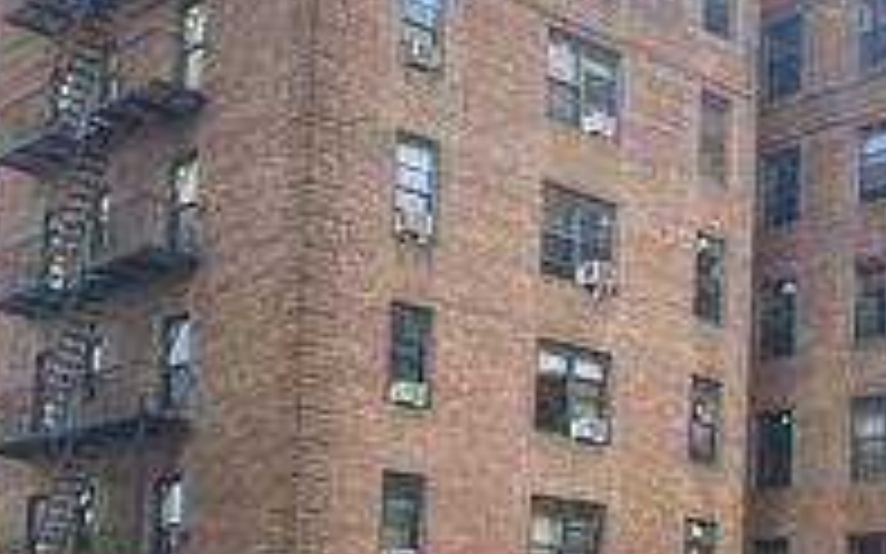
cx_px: 553
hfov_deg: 29.3
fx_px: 1690
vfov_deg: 18.0
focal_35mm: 70
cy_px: 592
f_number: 1.8
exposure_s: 1/451
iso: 32
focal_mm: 4.25
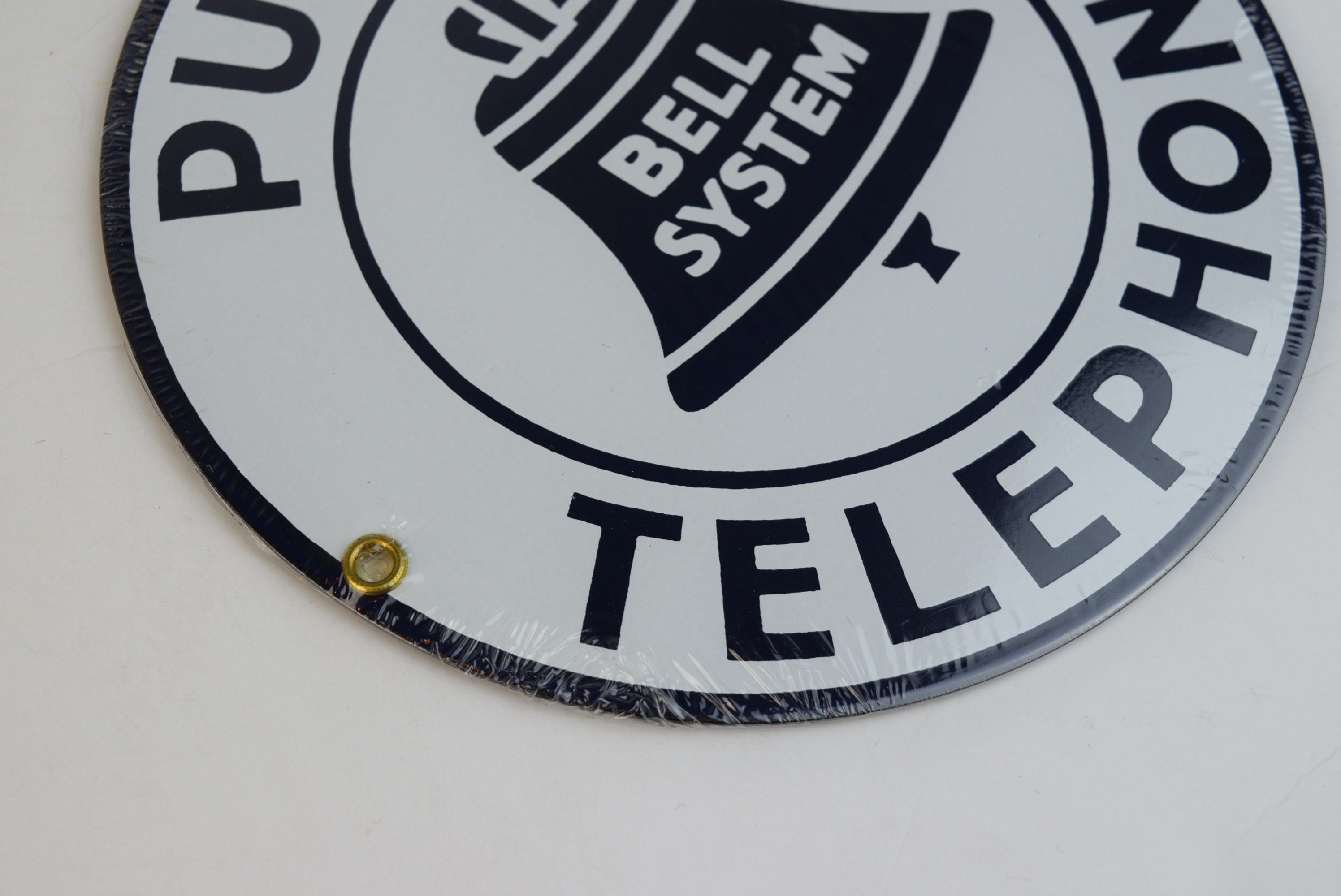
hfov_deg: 36.8
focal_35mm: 54
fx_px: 2013
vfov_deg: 25.1
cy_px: 448
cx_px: 670
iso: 400
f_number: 7.1
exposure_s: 1/200
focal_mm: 36
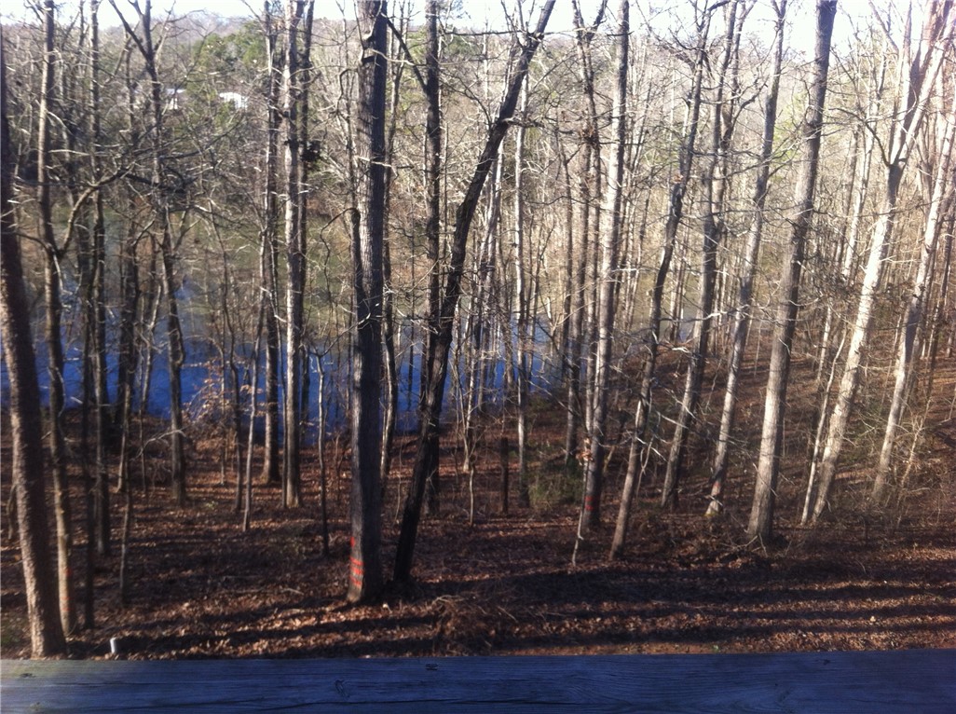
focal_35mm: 35
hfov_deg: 52.7
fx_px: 965
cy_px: 357
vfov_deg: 40.6
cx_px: 478
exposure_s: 1/211
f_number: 2.8
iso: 80
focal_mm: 3.85
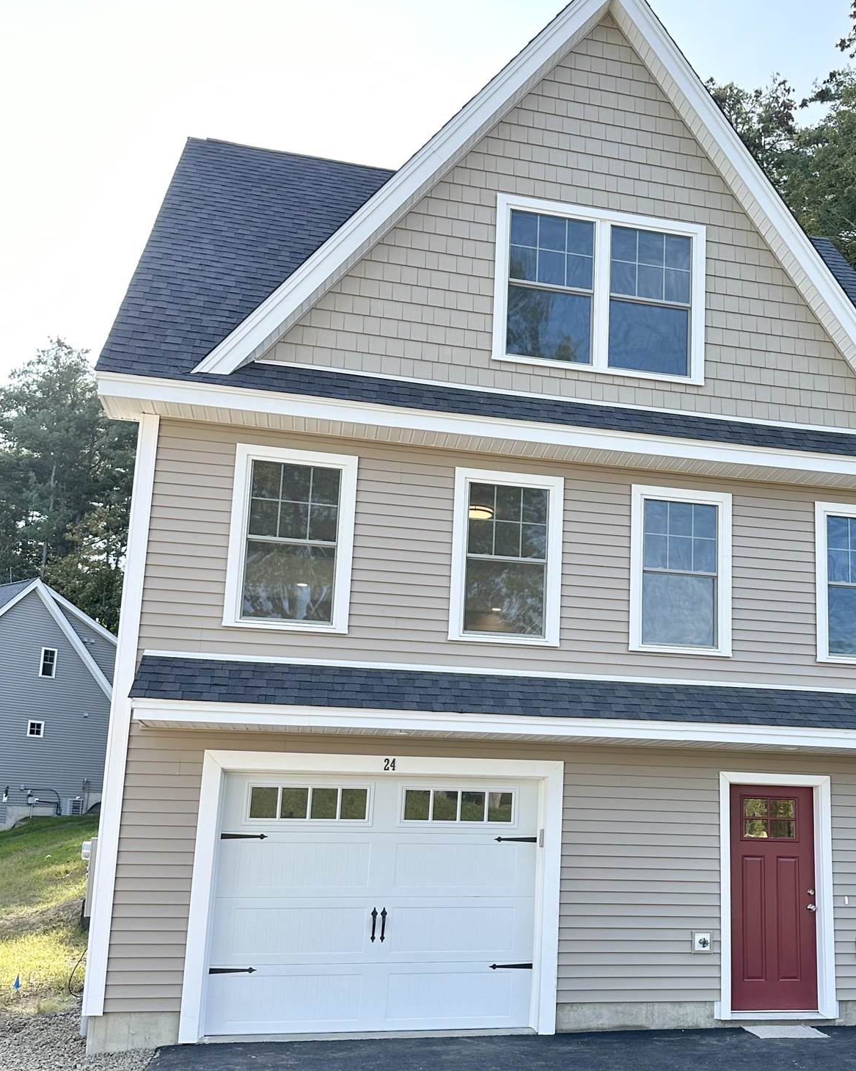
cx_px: 603
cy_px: 630
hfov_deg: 39.4
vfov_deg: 48.9
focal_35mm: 37
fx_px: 1172
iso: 80
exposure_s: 1/1131
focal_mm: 6.86
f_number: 1.78
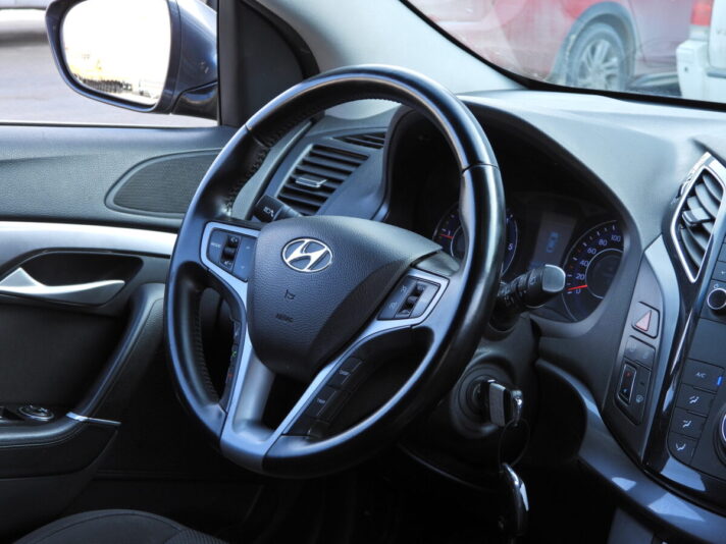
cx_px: 363
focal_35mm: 70
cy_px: 272
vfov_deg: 21.0
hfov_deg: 27.8
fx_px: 1468
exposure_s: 1/80
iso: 100
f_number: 3.5
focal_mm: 12.6
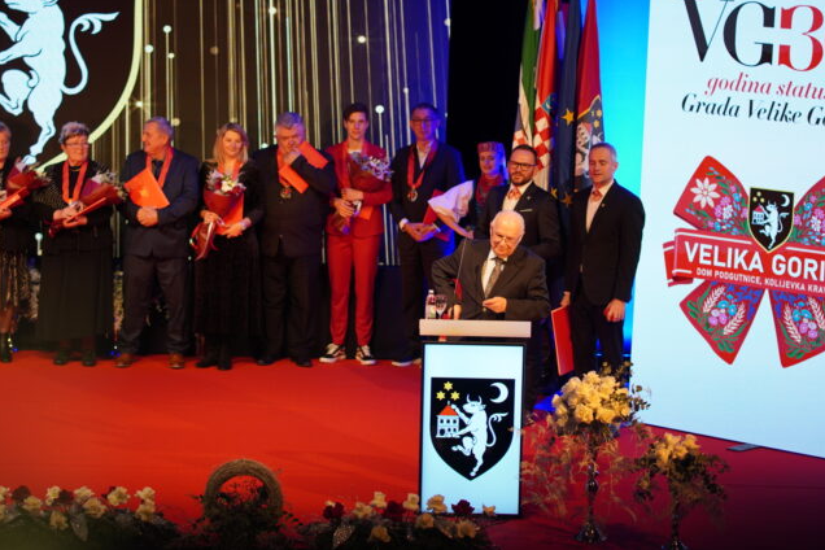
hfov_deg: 15.9
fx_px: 2945
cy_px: 274
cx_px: 412
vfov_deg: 10.7
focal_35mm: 129
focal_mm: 85
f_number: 2
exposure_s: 1/160
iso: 320
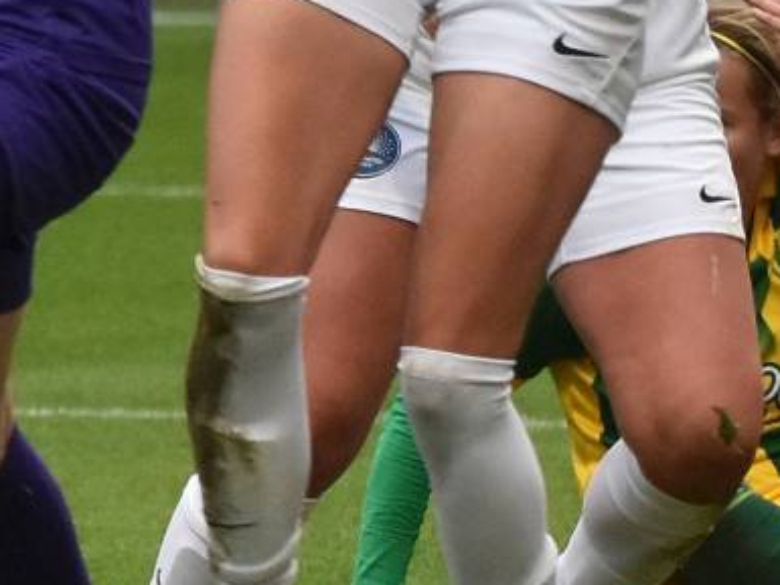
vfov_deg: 2.0
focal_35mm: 754
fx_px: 17004
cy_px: -107
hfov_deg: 2.6
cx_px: -71
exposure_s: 1/800
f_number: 3.2
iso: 800
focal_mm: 105
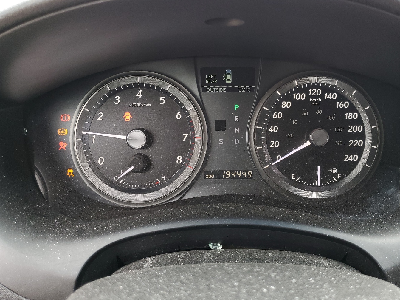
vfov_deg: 45.3
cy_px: 130
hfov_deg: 58.0
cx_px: 237
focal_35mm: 31
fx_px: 358
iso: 85
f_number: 1.5
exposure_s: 1/120
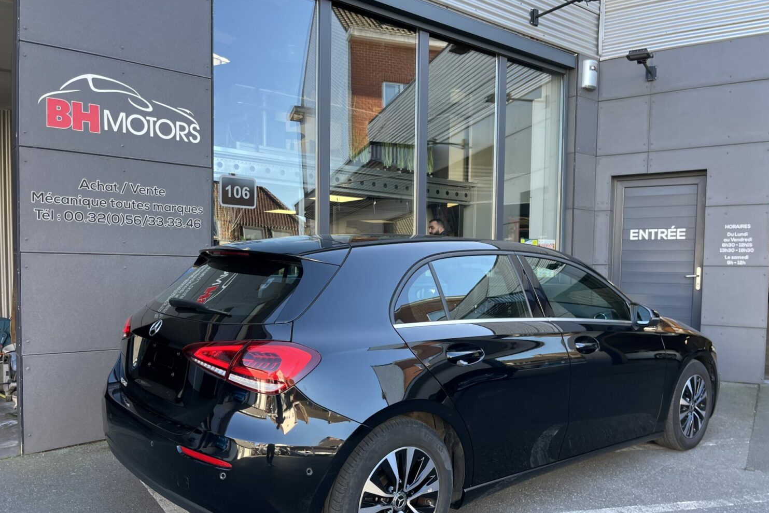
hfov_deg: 65.5
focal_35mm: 28
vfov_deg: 46.3
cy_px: 297
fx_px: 598
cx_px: 382
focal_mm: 5.1
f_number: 1.6
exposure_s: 1/120
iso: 40
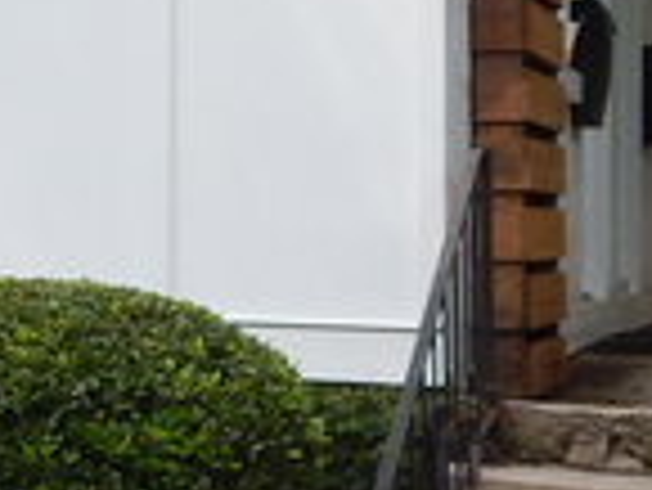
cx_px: -486
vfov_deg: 12.2
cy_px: 94
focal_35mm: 121
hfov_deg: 14.5
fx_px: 2281
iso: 125
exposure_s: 1/250
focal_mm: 4
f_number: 3
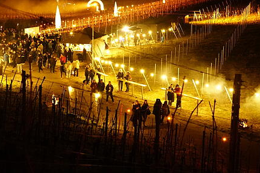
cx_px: 86
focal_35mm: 78
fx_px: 563
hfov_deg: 25.8
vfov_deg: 17.4
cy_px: 39
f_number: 4
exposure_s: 1/40
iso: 12800
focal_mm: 36
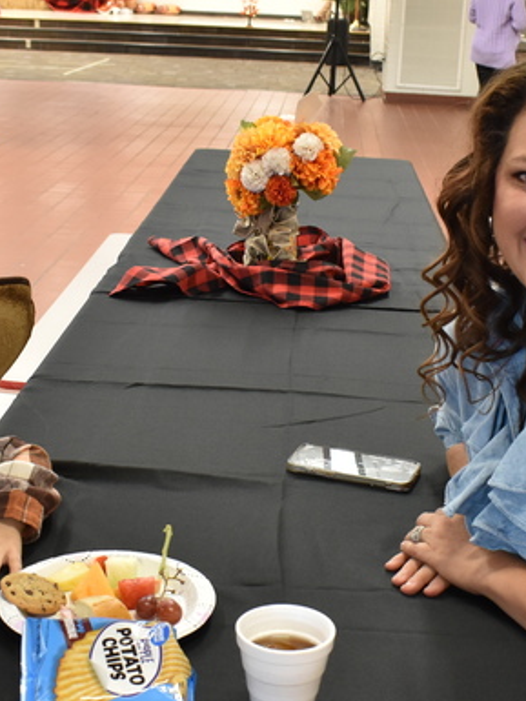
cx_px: 304
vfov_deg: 32.1
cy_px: 413
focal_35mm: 60
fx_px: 1215
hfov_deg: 24.4
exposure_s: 1/30
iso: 900
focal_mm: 20
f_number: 7.1
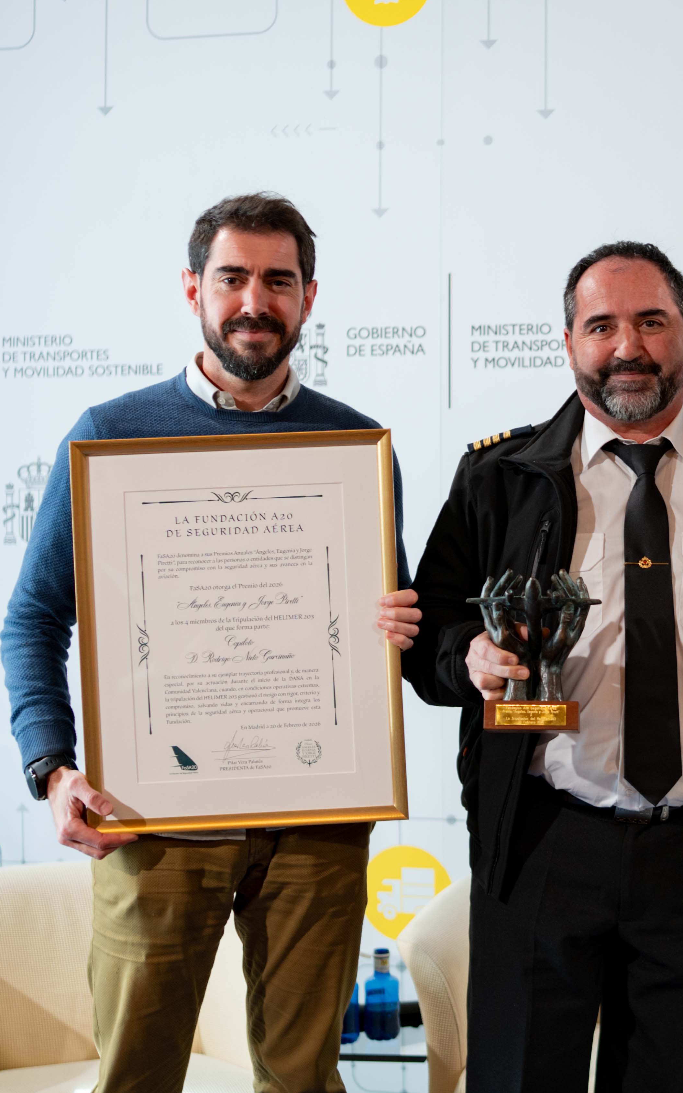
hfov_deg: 17.0
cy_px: 553
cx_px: 764
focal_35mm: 74
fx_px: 2204
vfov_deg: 27.8
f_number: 1.8
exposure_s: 1/160
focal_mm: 35
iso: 320
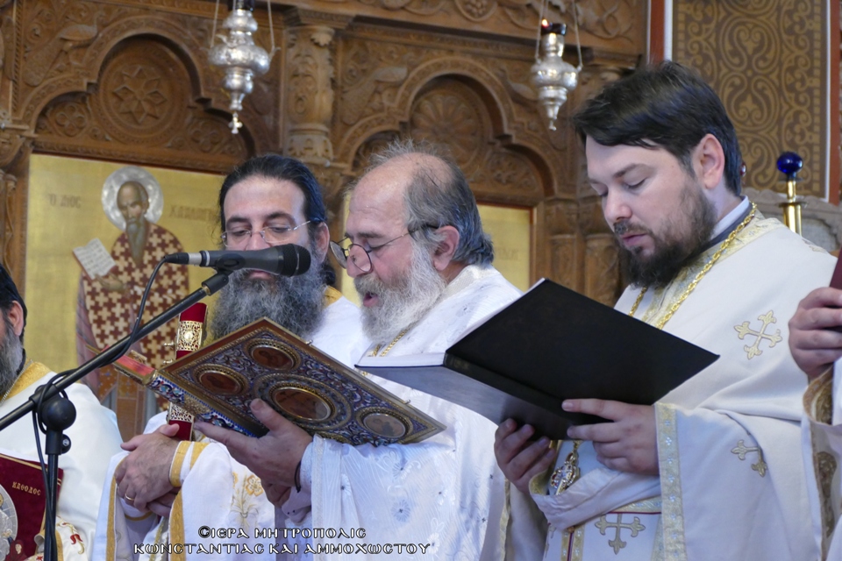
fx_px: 3251
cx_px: 421
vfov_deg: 9.9
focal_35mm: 139
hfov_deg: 14.8
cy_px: 280
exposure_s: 1/80
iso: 1600
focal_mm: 50.69
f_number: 3.9
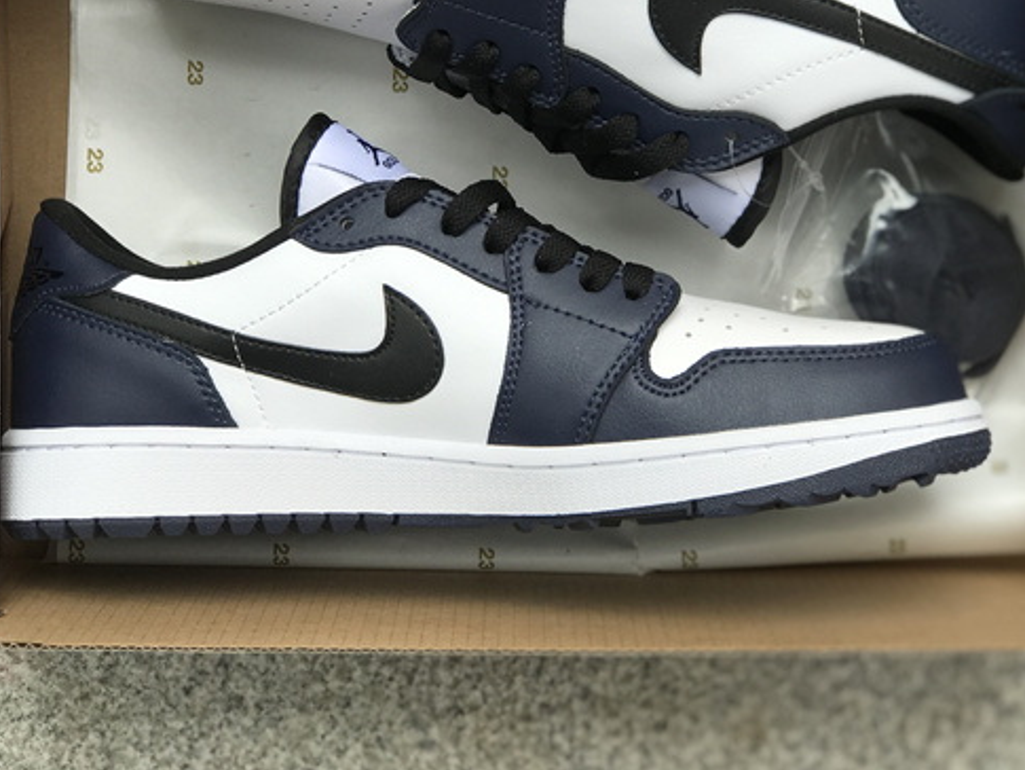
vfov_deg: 16.9
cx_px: 558
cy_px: 191
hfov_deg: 22.5
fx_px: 2577
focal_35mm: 87
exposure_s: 1/160
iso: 20
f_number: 2.8
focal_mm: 6.6
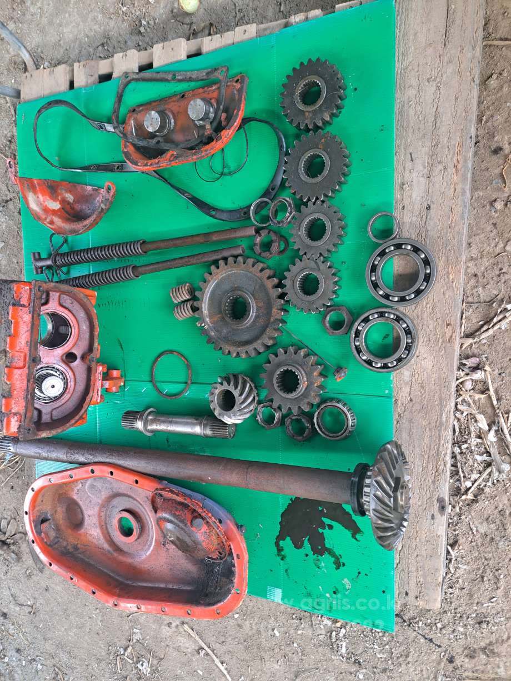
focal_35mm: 24
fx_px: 472
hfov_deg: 56.8
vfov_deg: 71.6
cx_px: 256
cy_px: 340
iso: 160
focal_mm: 5.23
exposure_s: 1/60
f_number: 1.8
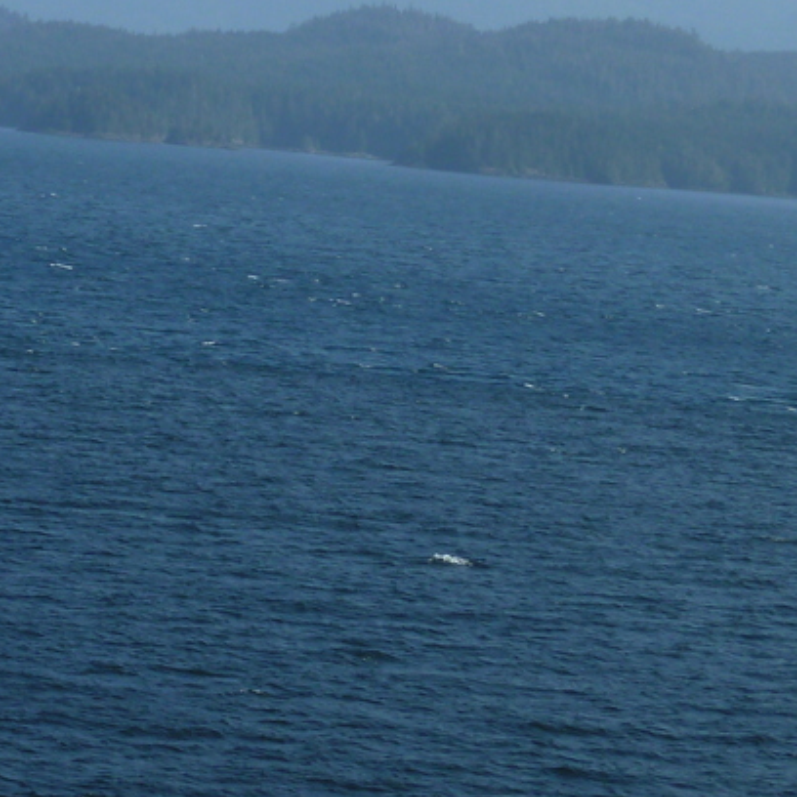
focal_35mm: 183
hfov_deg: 9.5
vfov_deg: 9.5
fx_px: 4767
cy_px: -55
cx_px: -59
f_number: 4.8
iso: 80
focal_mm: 11.8
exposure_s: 1/400
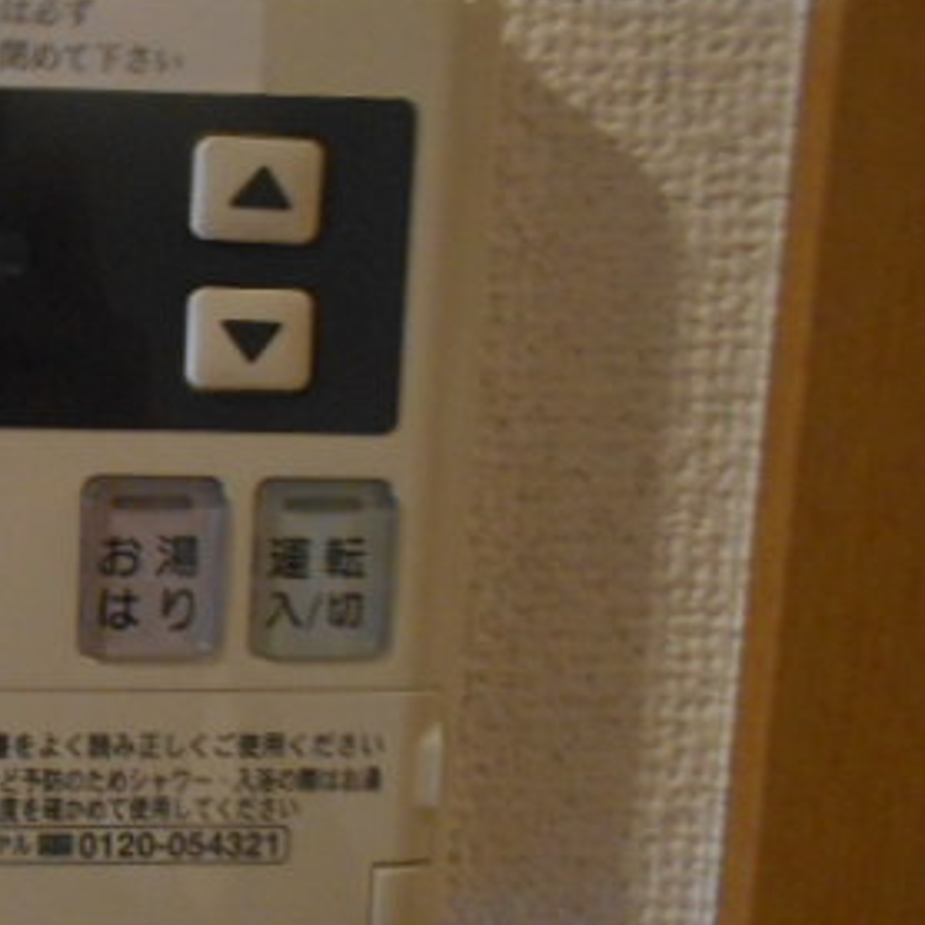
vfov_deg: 31.9
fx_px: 1602
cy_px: 616
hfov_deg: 28.7
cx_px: -133
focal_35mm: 53
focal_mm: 4.6
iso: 400
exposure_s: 1/20
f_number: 3.2
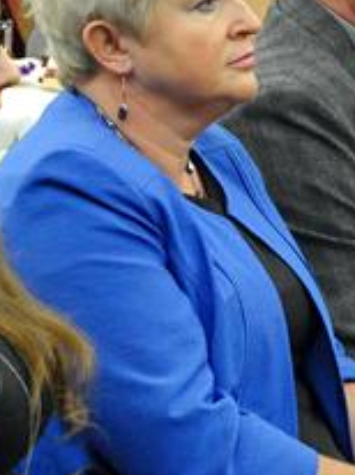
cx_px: 134
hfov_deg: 5.5
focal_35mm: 268
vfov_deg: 7.4
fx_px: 3672
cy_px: 276
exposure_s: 1/80
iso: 2500
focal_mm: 45
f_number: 5.6
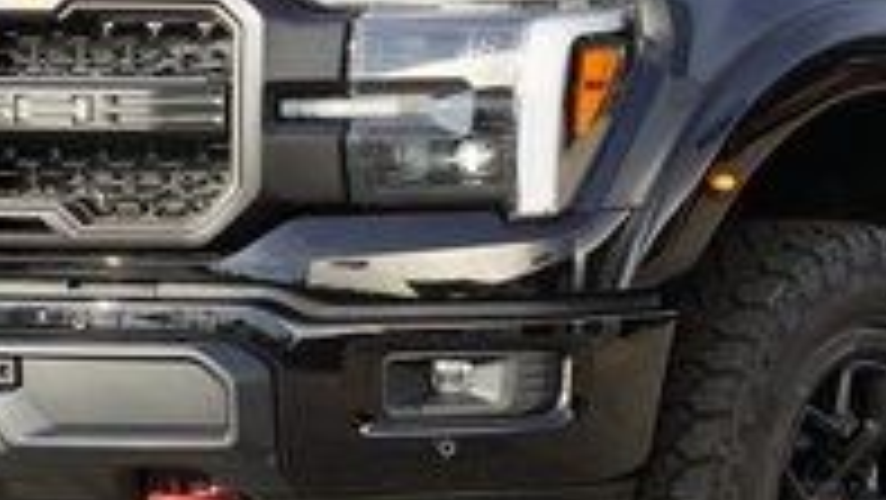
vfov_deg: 5.4
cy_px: 70
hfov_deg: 9.5
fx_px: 5288
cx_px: 850
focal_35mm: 225
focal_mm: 66
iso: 100
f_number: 8
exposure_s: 1/100
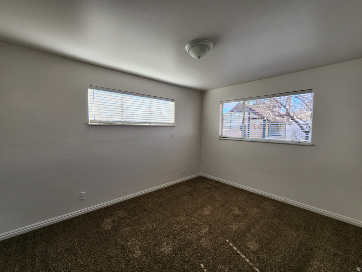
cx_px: 181
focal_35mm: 13
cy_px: 136
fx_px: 136
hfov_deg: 106.2
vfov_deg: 89.9
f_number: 2.2
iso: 50
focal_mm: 2.2
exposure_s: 1/173
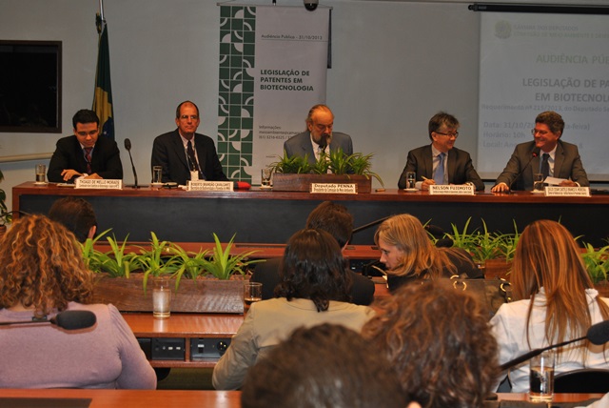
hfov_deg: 24.6
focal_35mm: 82
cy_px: 204
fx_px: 1397
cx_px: 304
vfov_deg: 16.6
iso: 200
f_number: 5.6
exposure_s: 1/60
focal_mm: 55
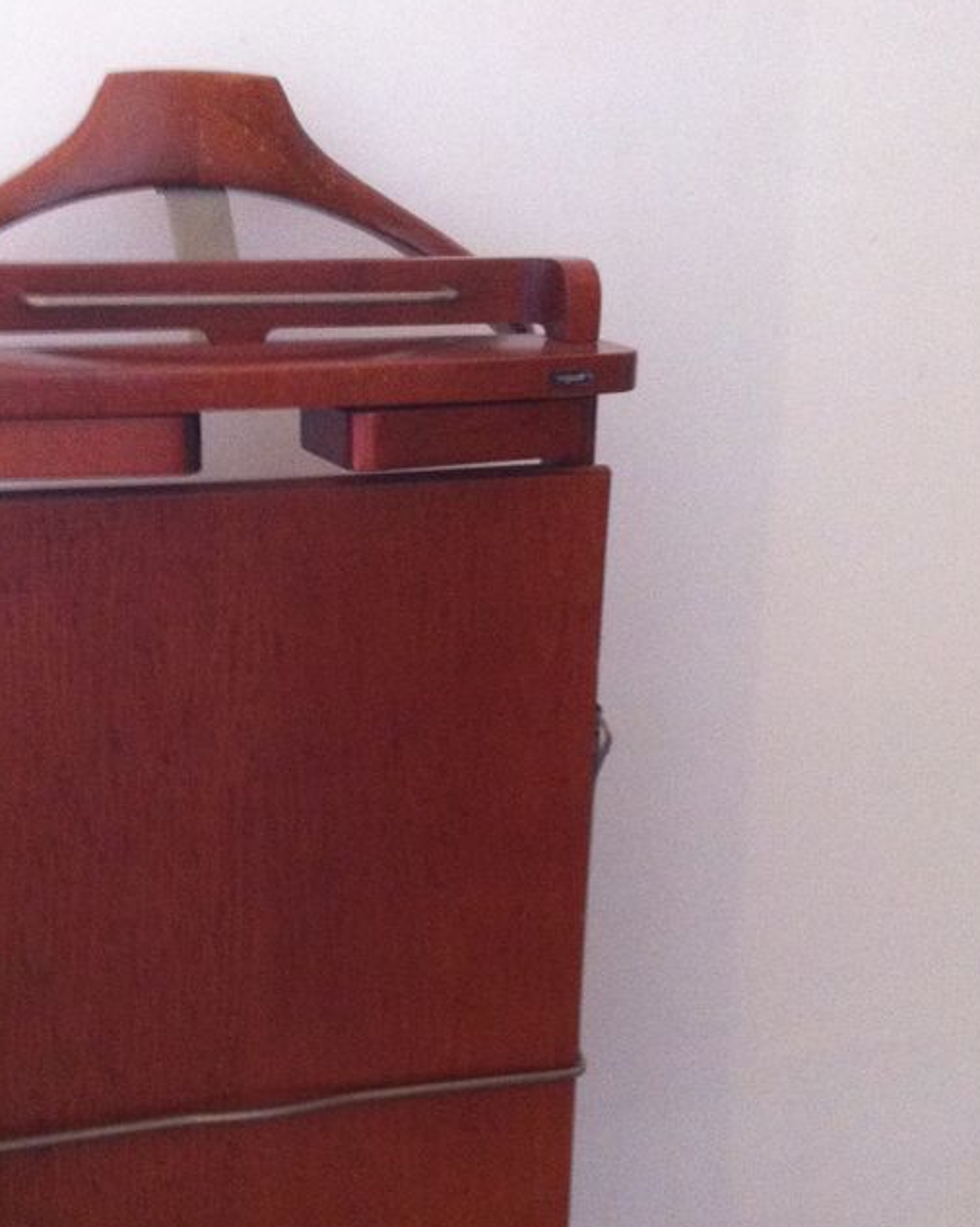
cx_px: 364
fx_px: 1959
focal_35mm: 54
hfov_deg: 28.0
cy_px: 734
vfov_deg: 34.6
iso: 500
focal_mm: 3.85
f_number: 2.8
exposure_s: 1/17
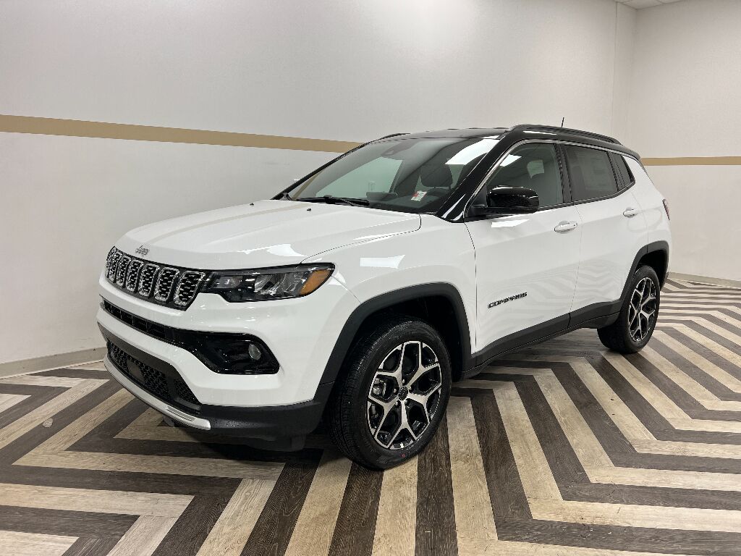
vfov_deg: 53.1
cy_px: 278
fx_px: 557
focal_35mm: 26
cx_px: 370
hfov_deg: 67.3
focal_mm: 5.7
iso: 64
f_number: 1.5
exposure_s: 1/120
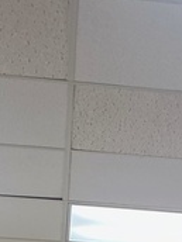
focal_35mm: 155
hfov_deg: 9.5
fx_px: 1087
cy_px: 692
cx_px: 203
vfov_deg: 10.0
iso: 64
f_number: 1.8
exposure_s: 1/60
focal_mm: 4.25
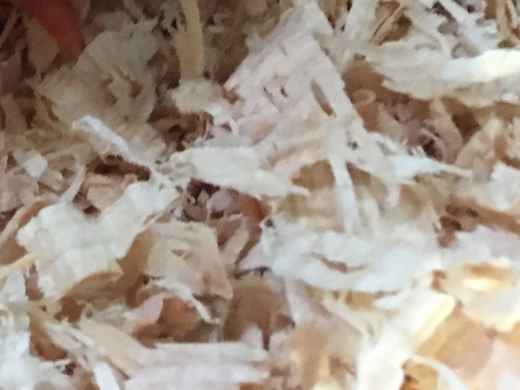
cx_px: -456
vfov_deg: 11.7
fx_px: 1758
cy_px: -324
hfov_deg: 14.5
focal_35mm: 117
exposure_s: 1/30
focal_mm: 4.15
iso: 125
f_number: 2.2
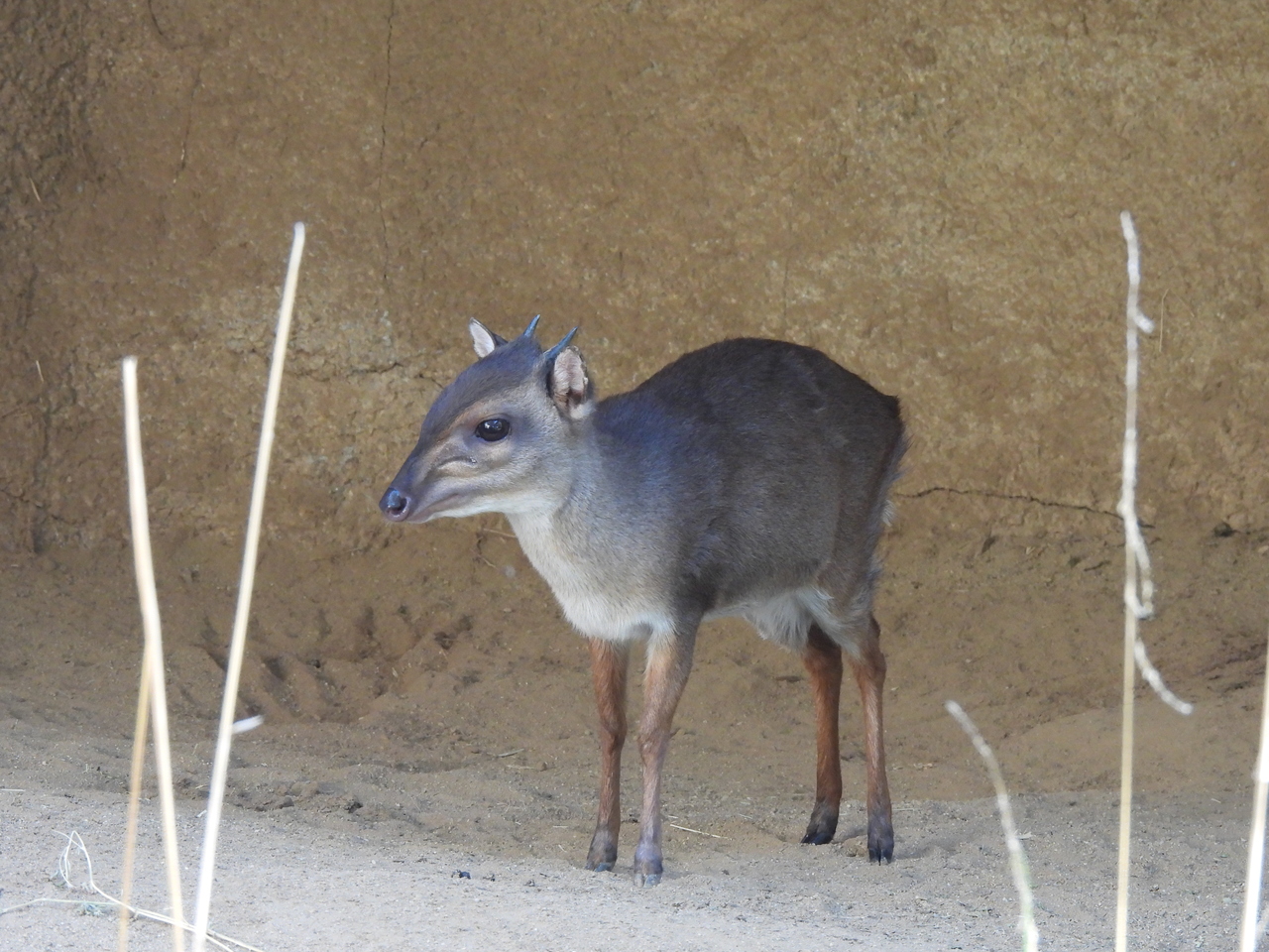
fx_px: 20163
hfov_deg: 3.6
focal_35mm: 550
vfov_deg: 2.7
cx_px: 634
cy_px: 476
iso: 640
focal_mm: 98.1
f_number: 5
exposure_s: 1/60
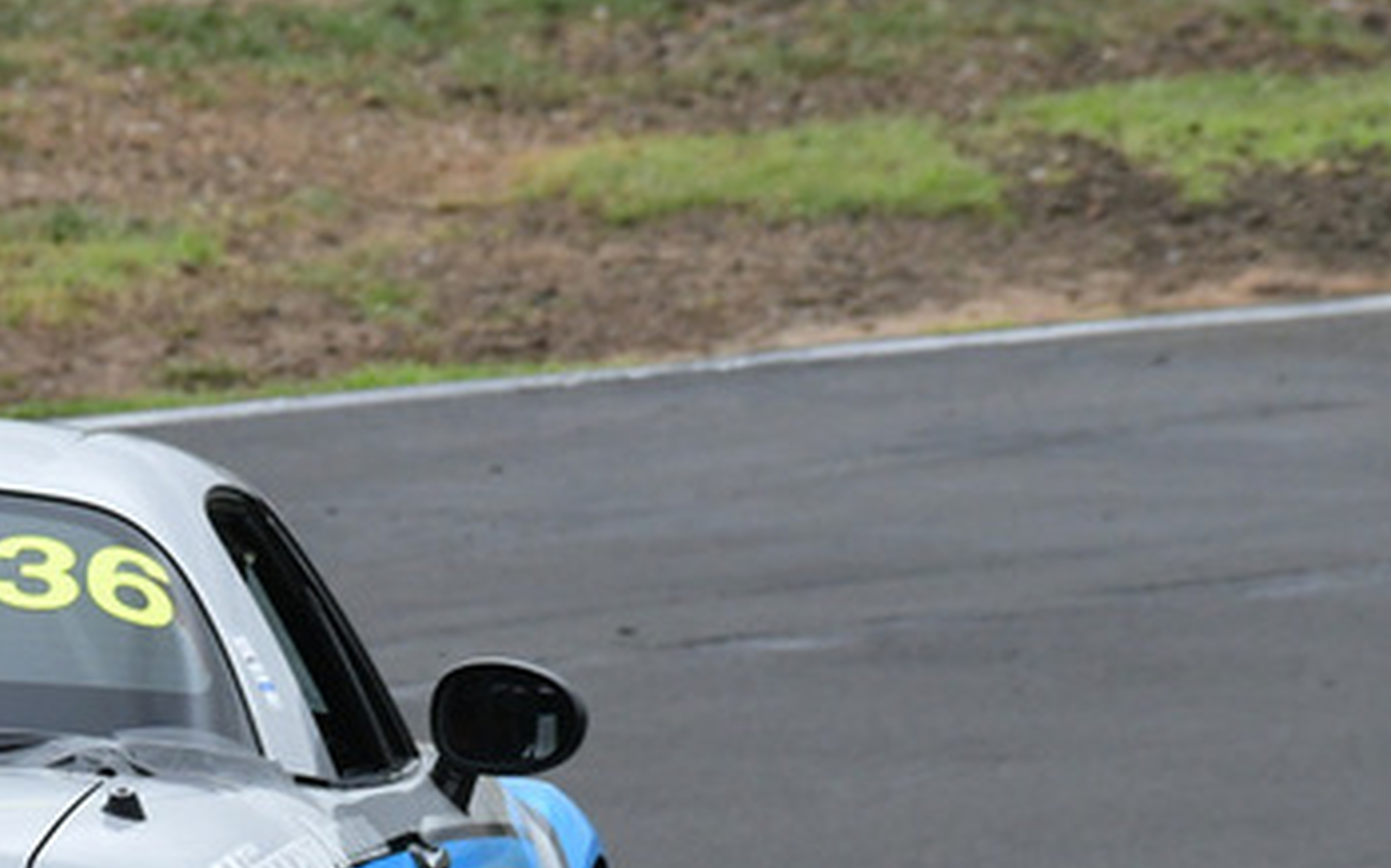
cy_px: 693
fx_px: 66406
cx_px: 56
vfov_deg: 0.7
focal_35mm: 1752
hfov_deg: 1.2
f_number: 10
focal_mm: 500
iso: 1600
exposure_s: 1/640
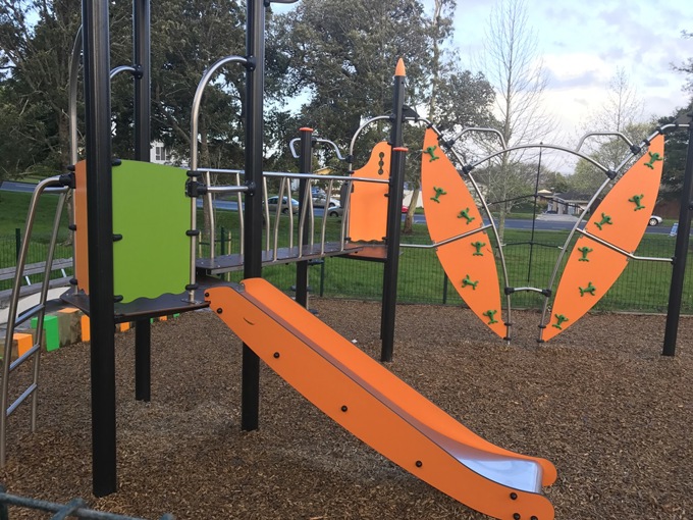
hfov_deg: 63.4
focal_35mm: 28
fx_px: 561
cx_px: 346
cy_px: 260
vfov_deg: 49.7
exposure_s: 1/122
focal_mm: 3.99
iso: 20
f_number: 1.8
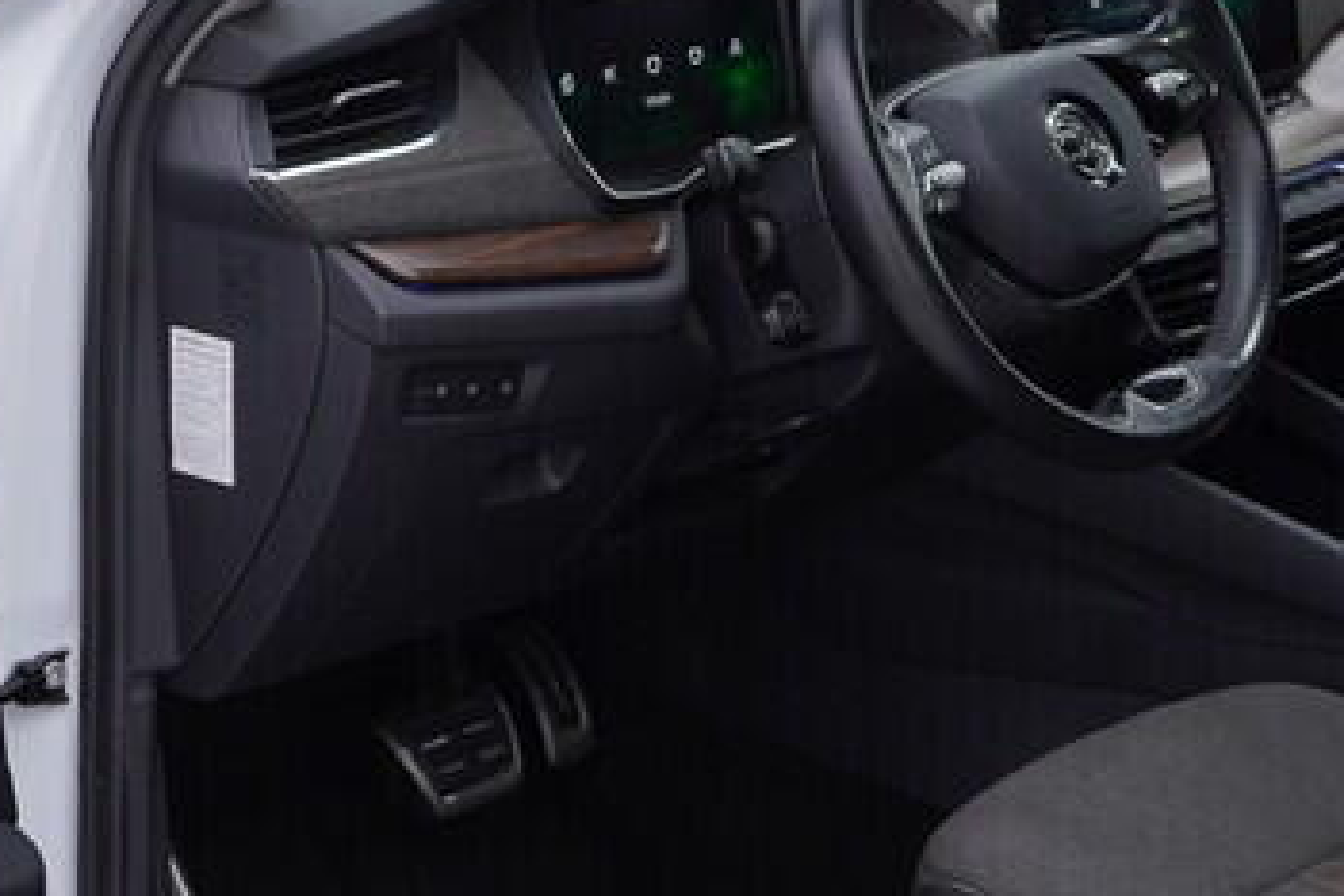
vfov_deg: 13.0
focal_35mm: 105
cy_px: 427
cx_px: 249
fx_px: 3920
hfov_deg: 19.2
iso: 125
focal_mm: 24
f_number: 3.5
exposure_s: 1/60
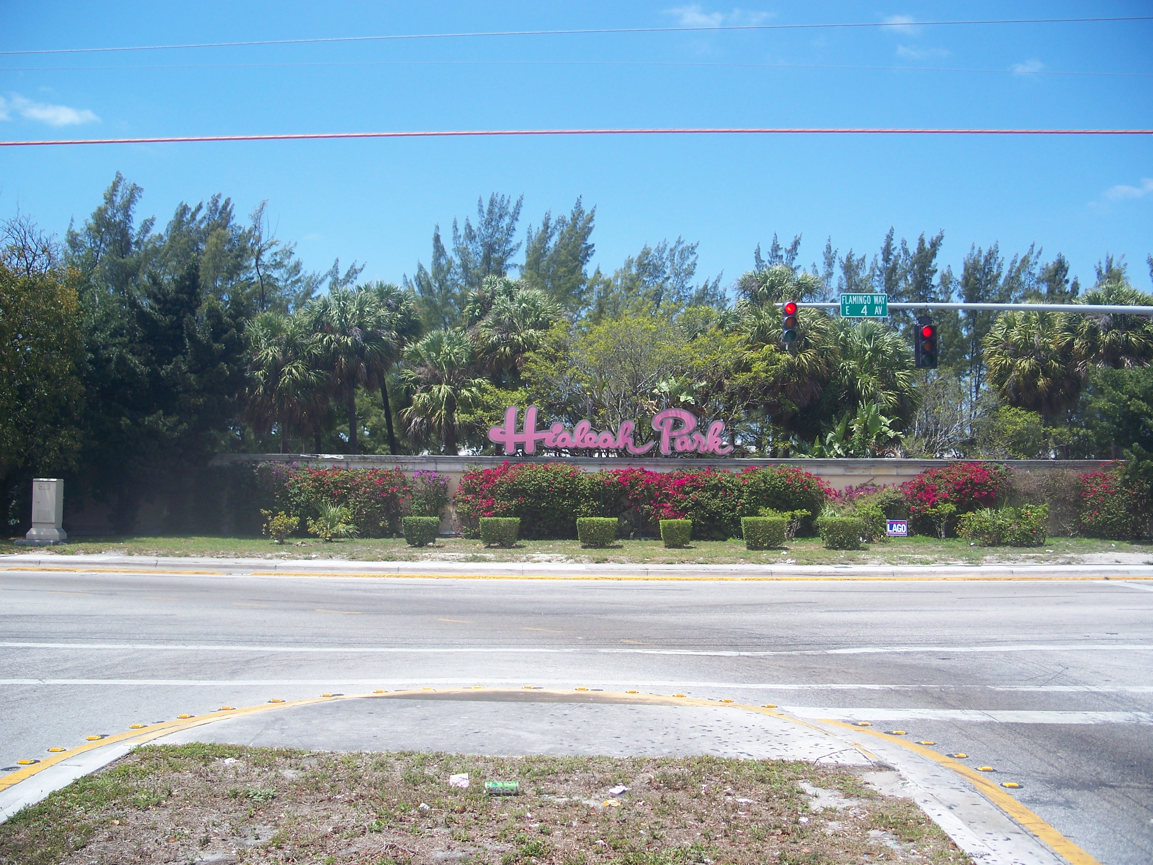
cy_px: 432
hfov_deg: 50.1
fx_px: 1232
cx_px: 576
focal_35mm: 37
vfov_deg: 38.7
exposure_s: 1/640
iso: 64
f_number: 2.8
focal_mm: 7.8
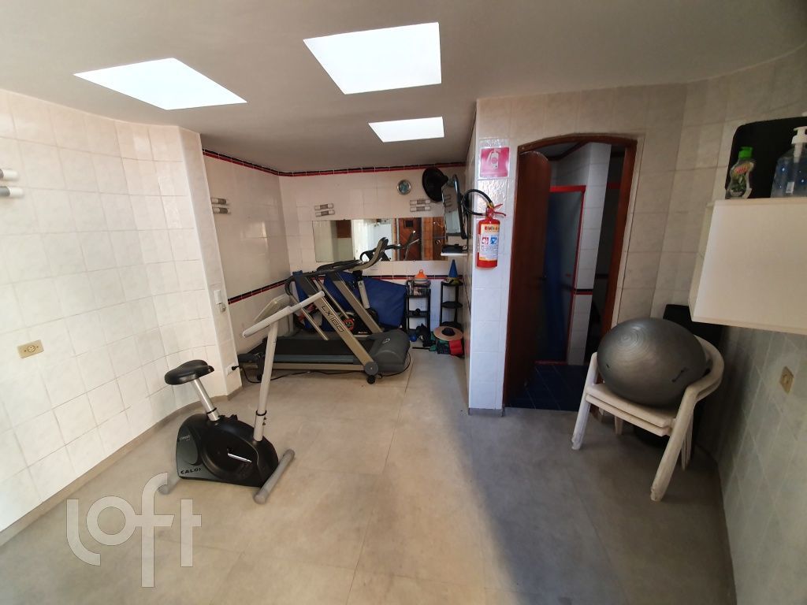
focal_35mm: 13
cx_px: 404
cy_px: 302
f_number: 2.2
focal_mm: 1.8
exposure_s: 1/50
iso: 200
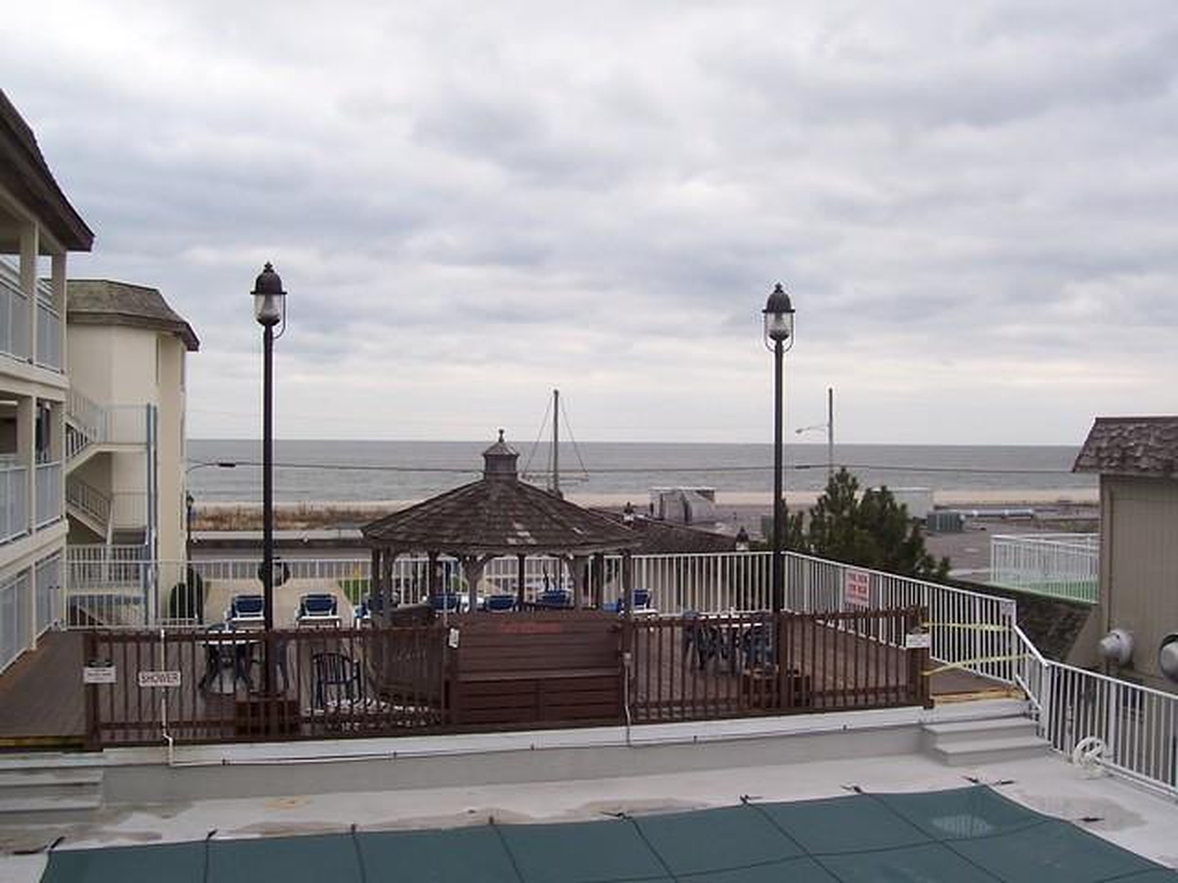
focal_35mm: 37
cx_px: 589
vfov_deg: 38.7
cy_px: 442
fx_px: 1259
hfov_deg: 50.1
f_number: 5.6
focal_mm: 5.6
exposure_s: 1/180
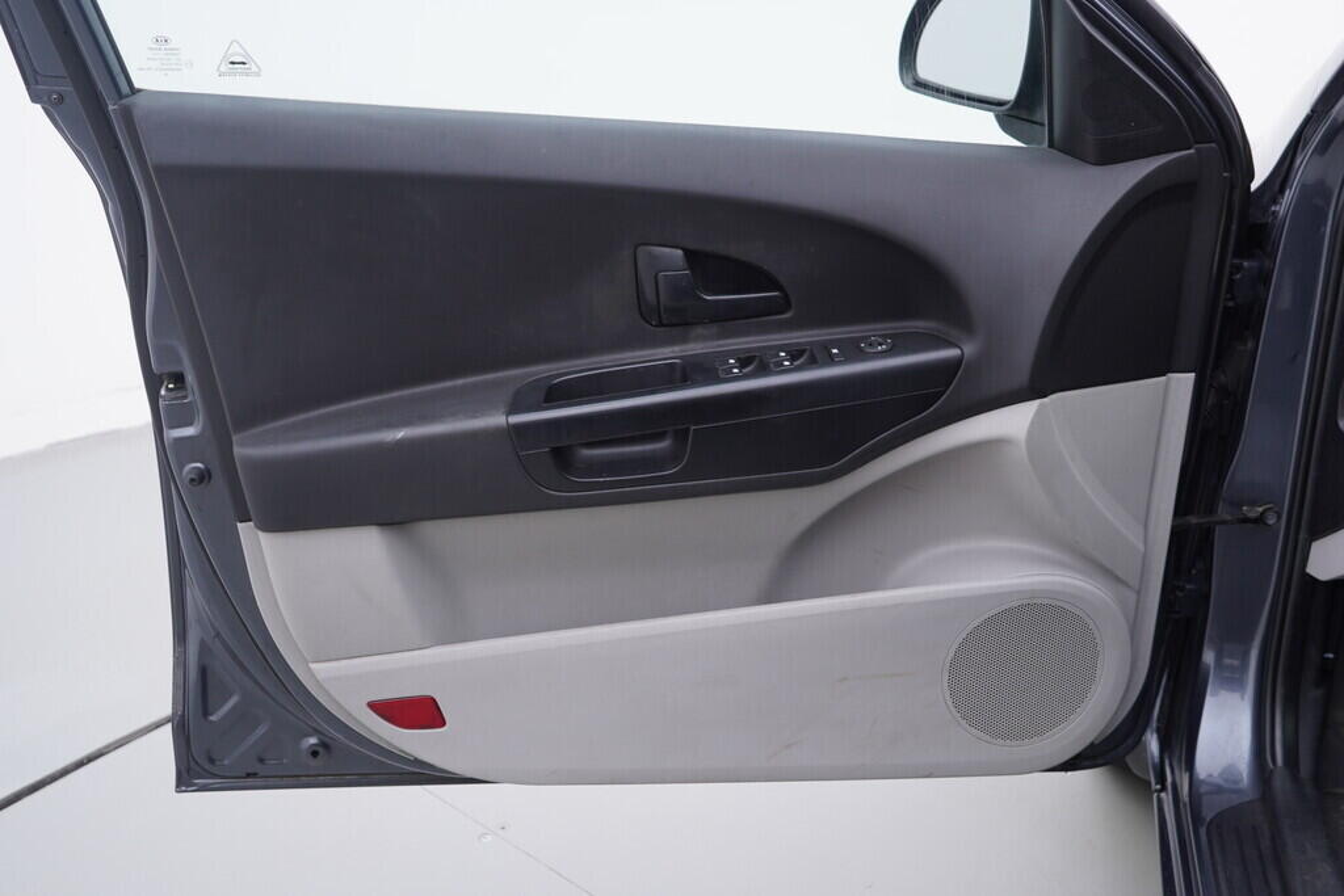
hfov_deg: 53.1
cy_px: 448
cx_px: 672
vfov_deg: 36.9
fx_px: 1344
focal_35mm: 36
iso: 125
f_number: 3.2
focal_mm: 24
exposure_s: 1/50
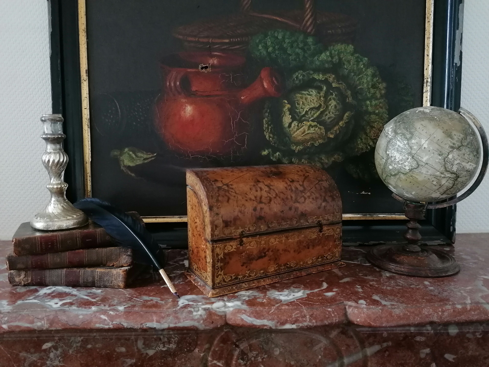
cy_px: 184
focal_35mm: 27
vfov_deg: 51.4
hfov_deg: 65.3
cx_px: 244
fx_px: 381
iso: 400
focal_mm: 4.75
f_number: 1.8
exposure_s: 1/25
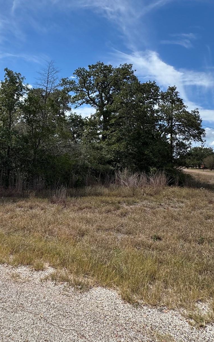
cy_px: 144
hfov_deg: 47.0
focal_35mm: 25
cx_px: 47
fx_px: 233
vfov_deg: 72.1
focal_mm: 2.22
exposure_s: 1/1126
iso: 50
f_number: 2.2
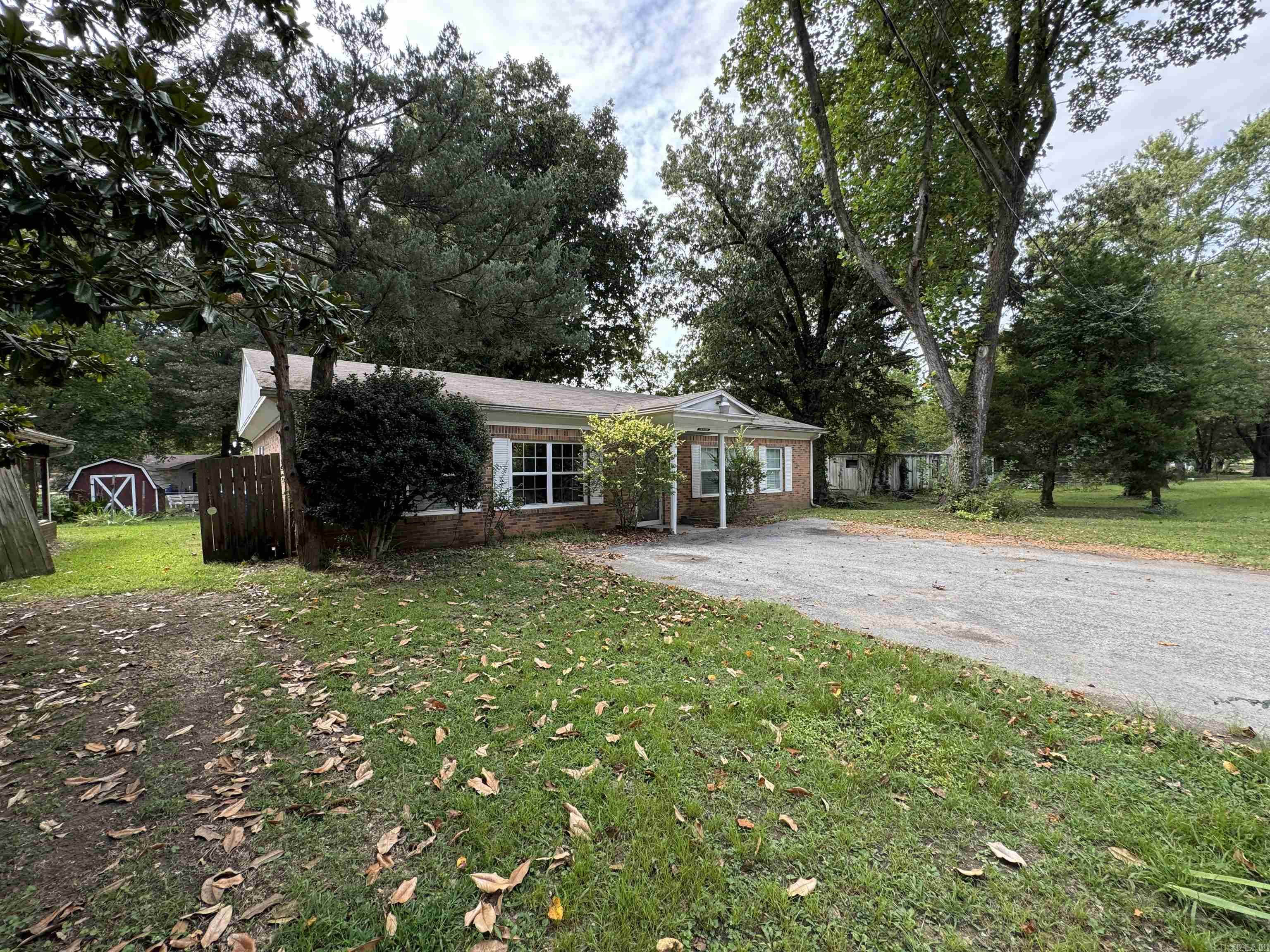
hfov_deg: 102.1
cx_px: 635
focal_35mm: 14
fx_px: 514
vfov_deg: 85.7
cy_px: 476
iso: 40
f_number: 2.2
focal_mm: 2.22
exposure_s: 1/215
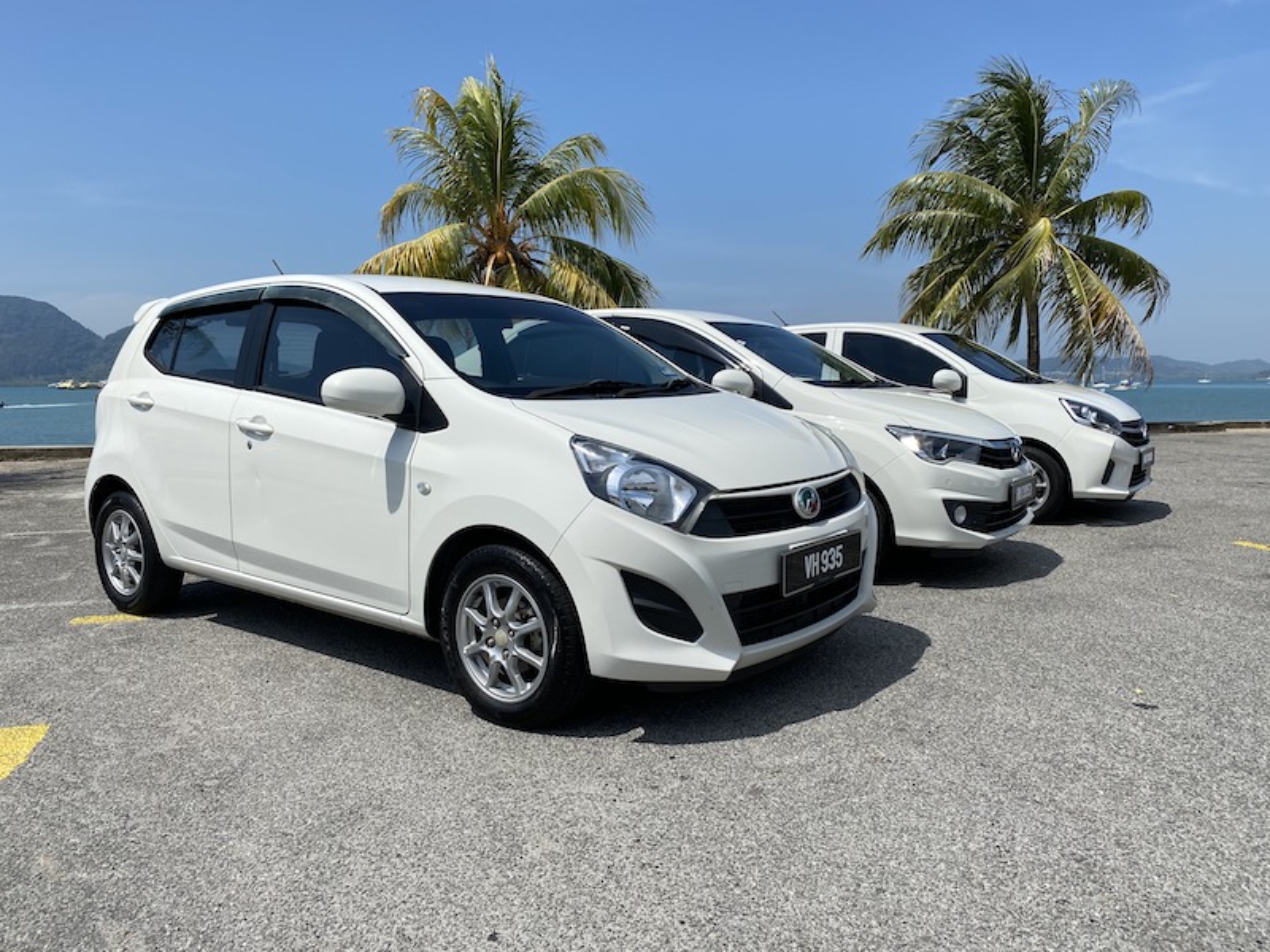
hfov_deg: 67.3
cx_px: 635
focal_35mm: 26
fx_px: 954
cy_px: 476
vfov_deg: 53.1
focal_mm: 4.25
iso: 32
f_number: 1.8
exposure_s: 1/5236
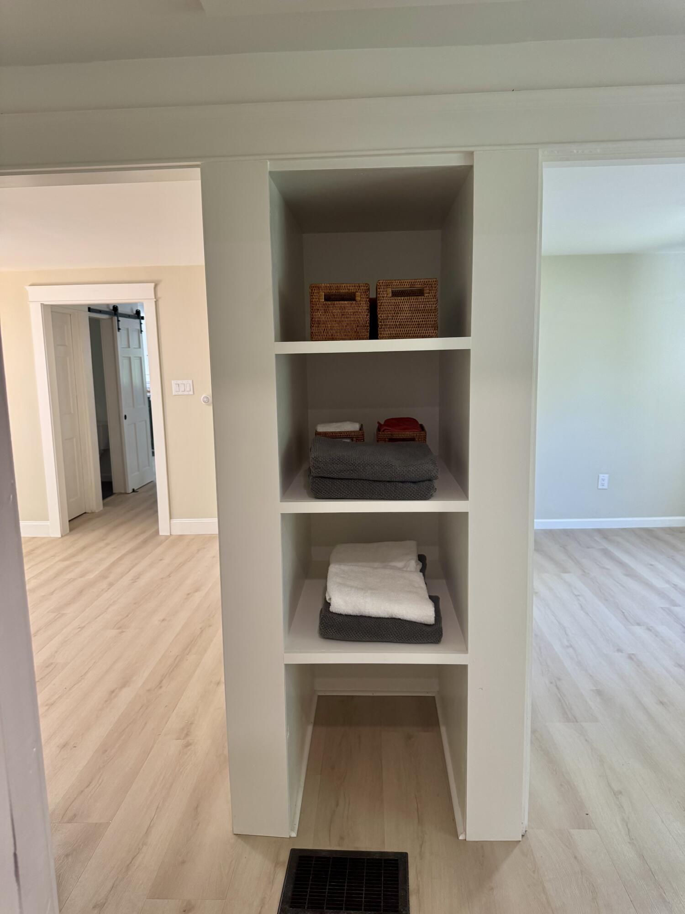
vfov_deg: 71.6
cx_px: 342
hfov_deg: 56.8
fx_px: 633
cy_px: 457
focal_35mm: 24
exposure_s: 1/120
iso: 200
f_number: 1.78
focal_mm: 6.76
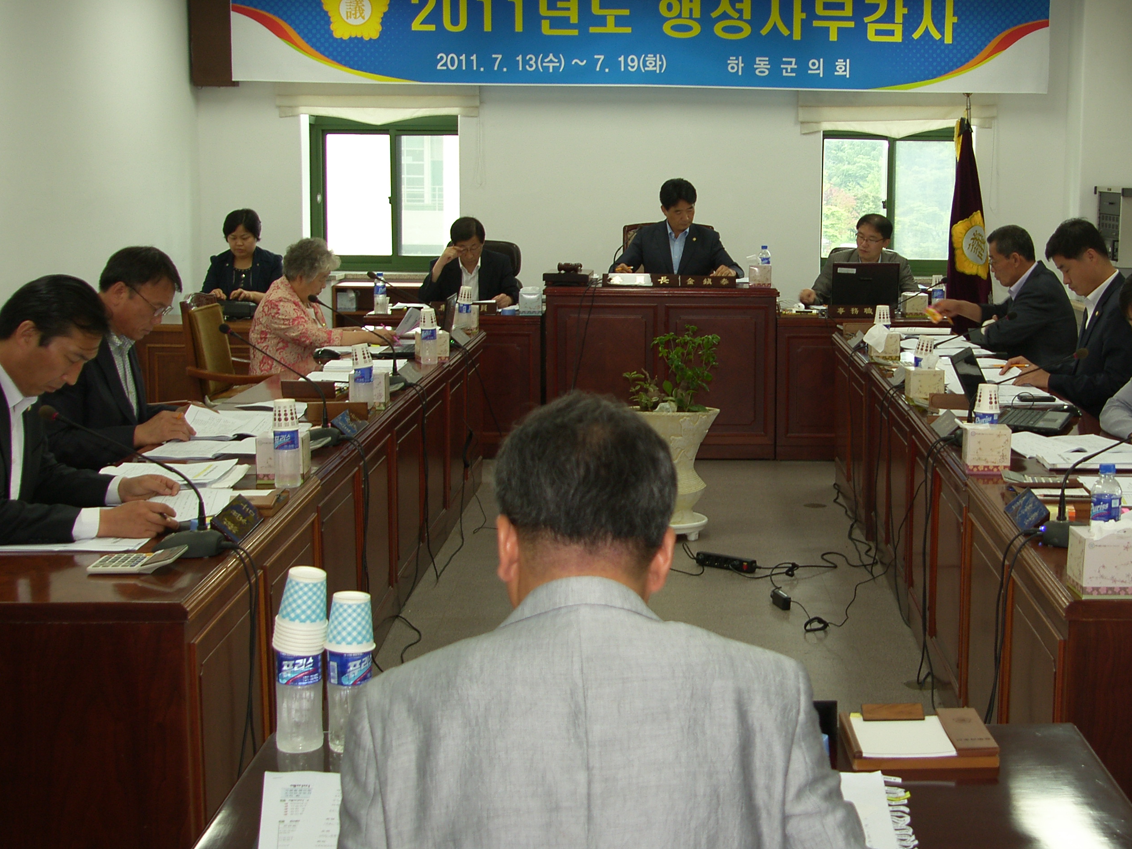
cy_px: 408
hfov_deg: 36.6
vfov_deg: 28.0
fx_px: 1700
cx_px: 719
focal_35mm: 52
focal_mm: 10.3
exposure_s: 1/40
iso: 50
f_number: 2.5
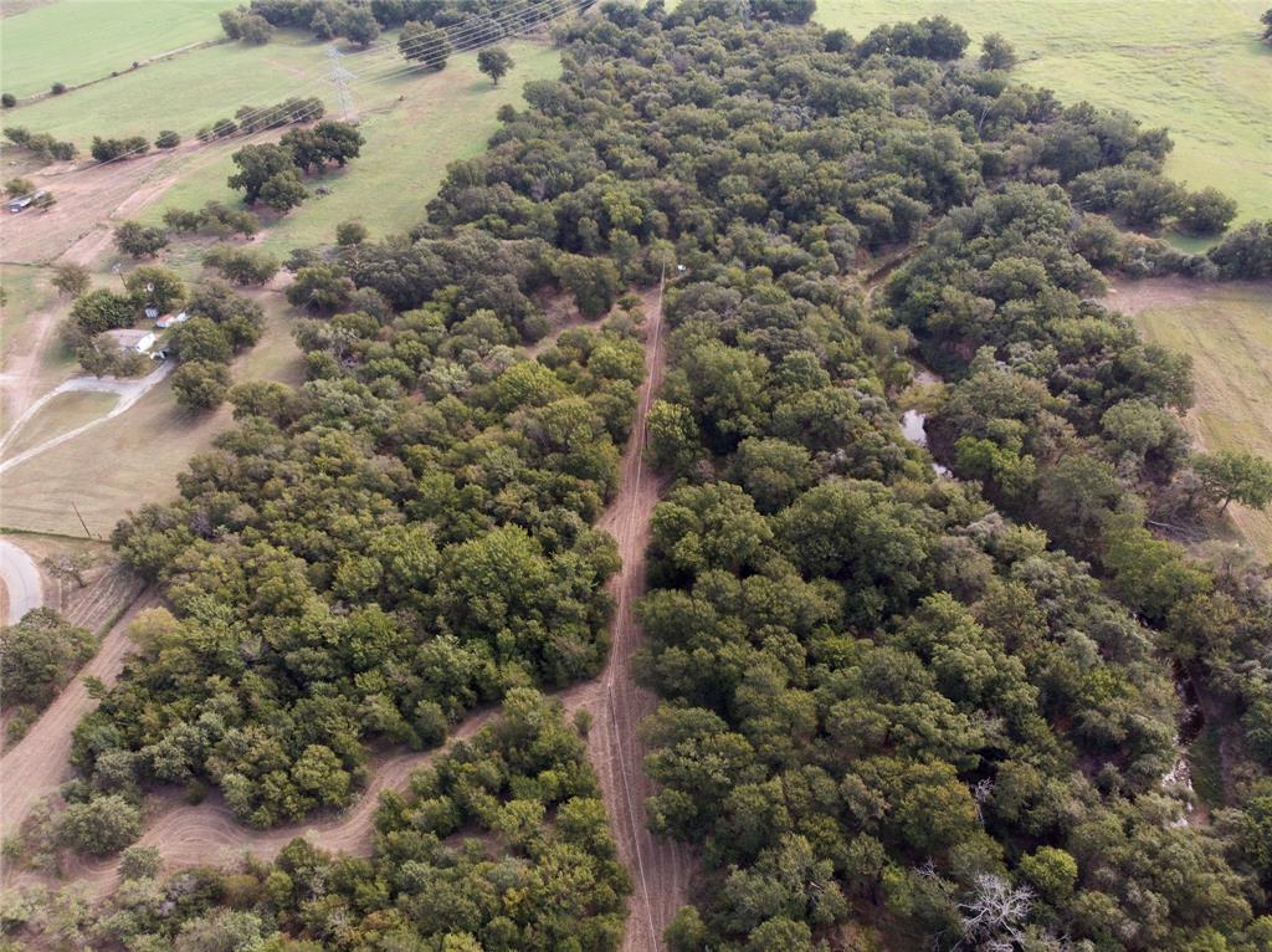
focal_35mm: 24
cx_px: 636
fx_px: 881
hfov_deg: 71.6
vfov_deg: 56.7
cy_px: 476
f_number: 2.8
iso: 100
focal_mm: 4.5
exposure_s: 1/400
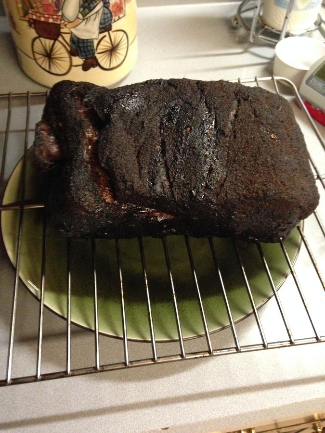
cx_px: 162
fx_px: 413
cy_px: 216
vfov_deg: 55.4
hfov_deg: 42.9
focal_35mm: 33
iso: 800
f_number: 2.4
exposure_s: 1/15
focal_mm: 4.12
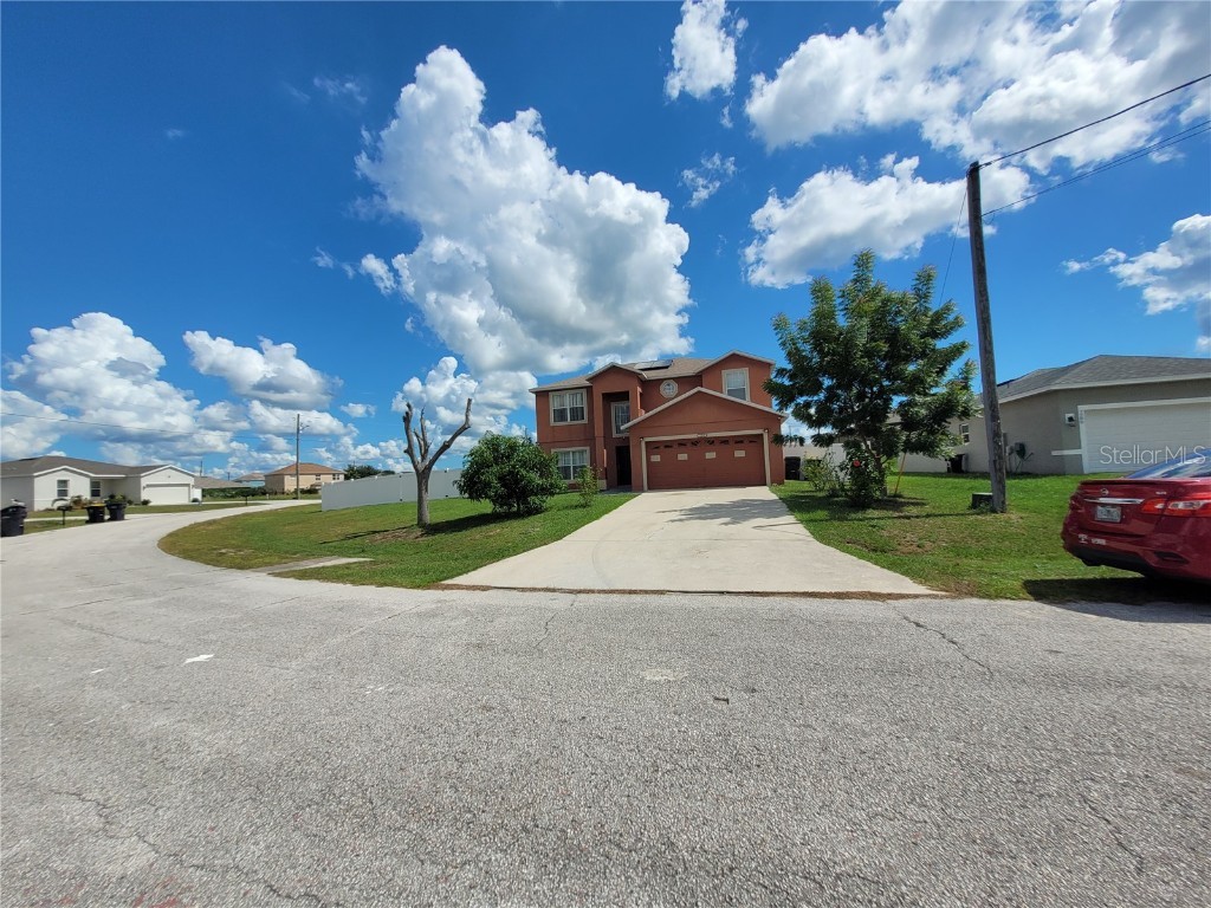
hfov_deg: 106.2
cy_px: 454
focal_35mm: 13
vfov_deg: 89.9
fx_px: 455
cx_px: 606
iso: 40
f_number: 2.2
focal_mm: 1.74
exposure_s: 1/3059
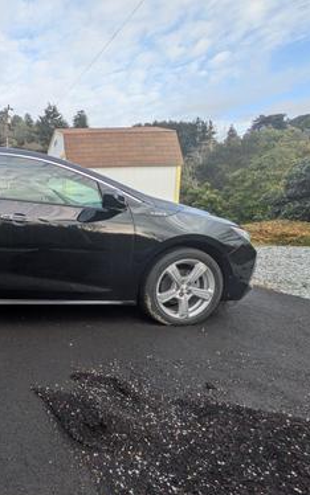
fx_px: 270
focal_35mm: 20
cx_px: -9
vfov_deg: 85.0
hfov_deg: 47.8
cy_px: 249
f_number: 2.2
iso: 51
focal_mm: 1.83
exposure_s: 1/362
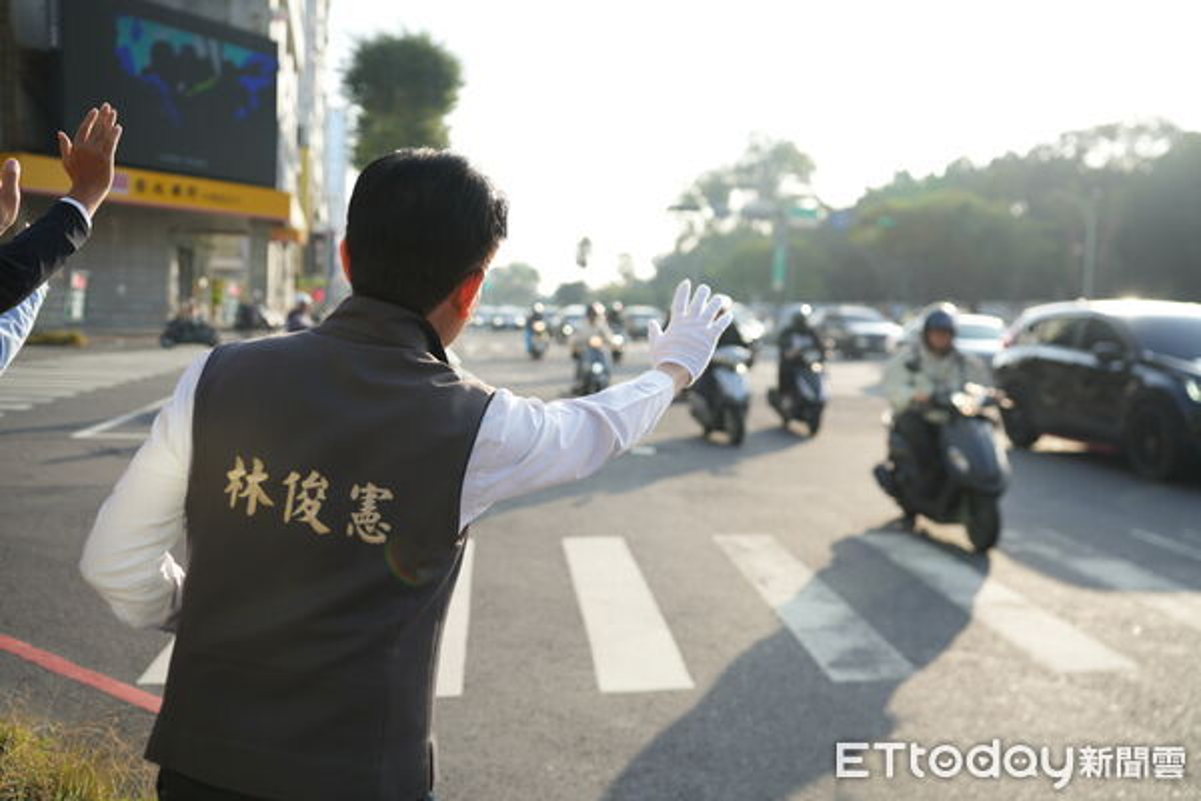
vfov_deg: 37.9
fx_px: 1168
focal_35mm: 35
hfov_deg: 54.4
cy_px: 400
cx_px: 600
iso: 100
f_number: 2.8
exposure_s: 1/640
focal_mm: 35
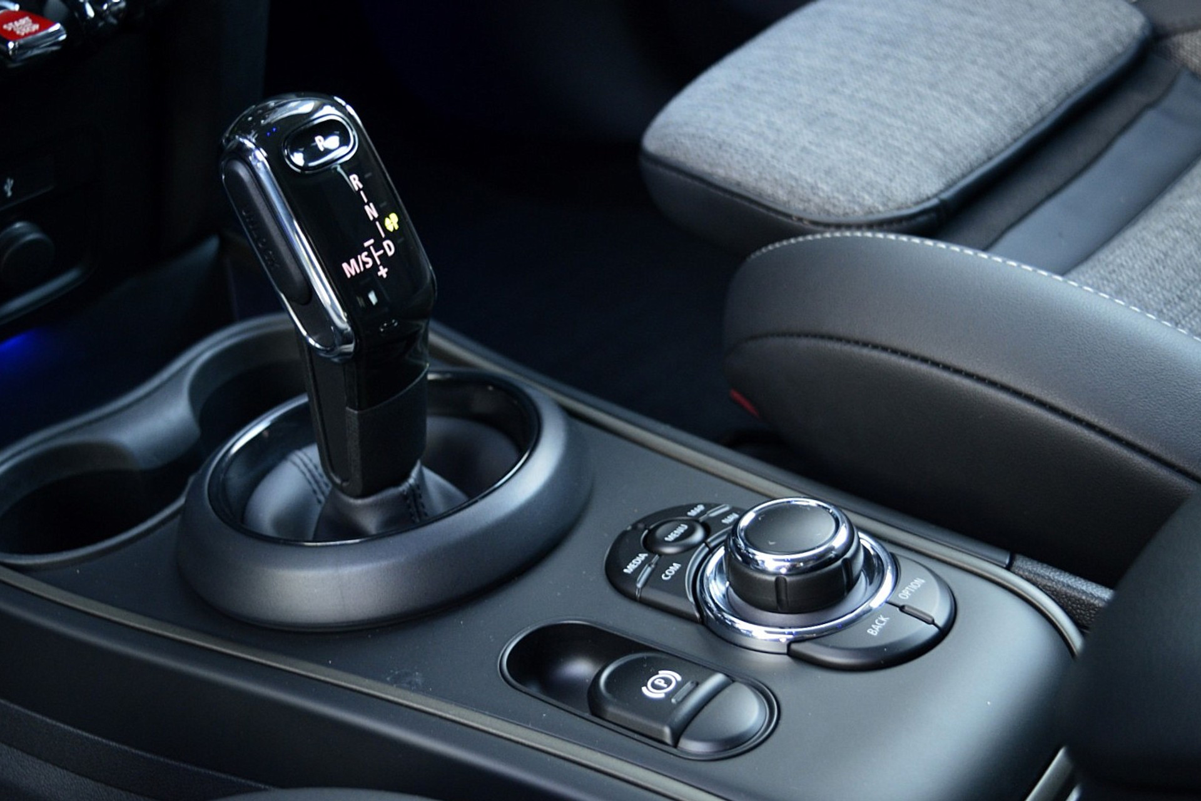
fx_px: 1451
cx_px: 600
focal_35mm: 44
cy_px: 400
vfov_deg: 30.8
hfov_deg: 45.0
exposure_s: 1/13
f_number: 4.2
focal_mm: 29
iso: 800
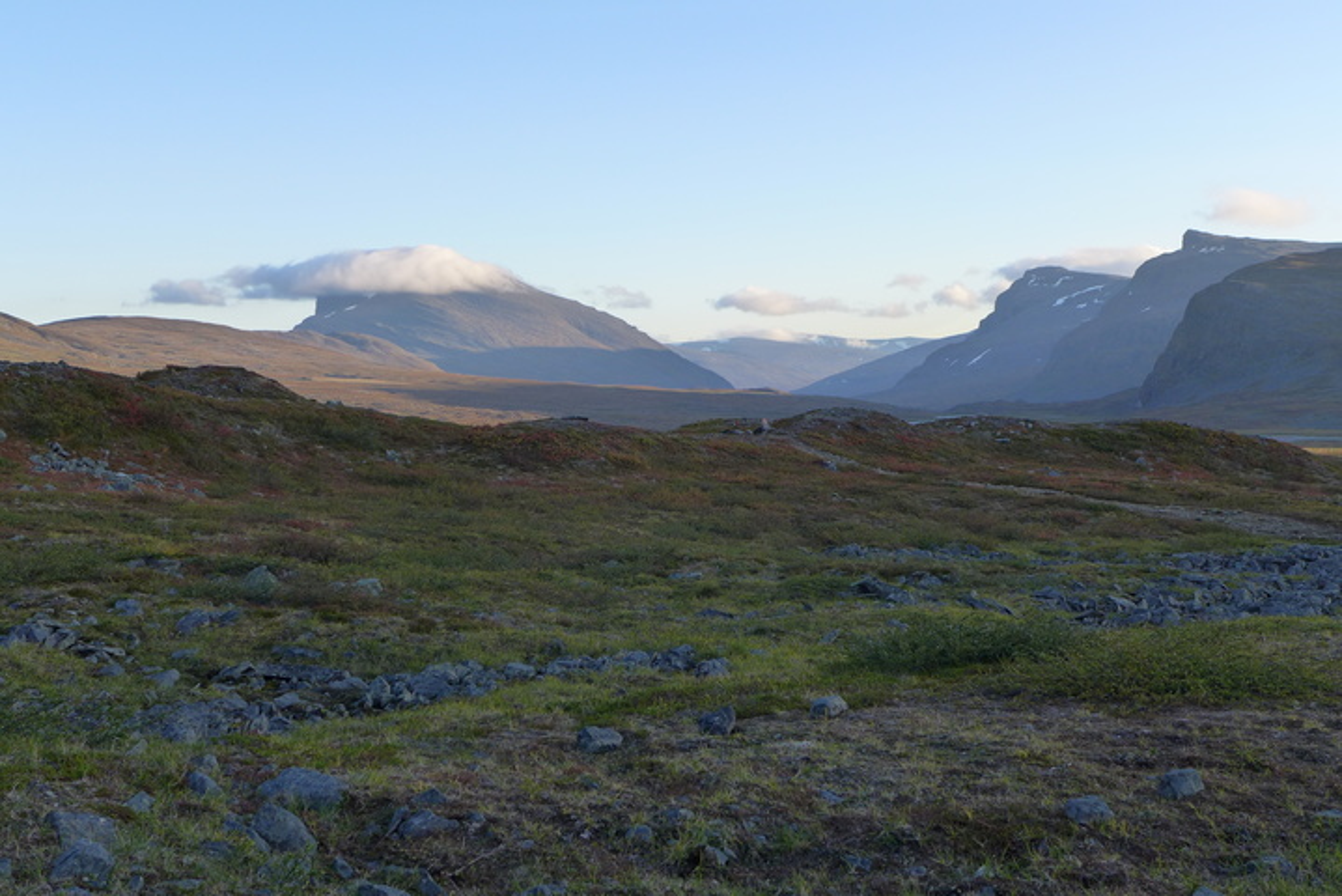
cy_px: 448
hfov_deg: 39.6
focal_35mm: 50
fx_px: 1865
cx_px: 671
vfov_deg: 27.0
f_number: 2.8
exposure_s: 1/500
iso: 125
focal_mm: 9.8
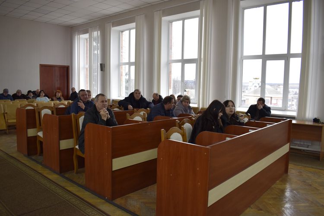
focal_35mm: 27
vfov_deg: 47.9
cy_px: 108
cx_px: 162
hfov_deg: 67.4
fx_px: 243
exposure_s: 1/100
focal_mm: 18
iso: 800
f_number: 5
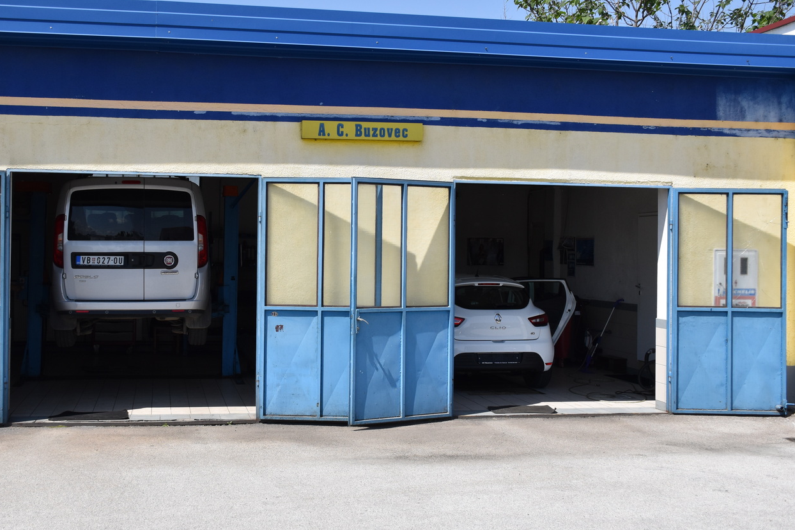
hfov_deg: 46.6
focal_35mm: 42
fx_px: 919
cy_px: 244
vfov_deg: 32.2
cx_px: 328
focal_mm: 23
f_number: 7.1
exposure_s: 1/1600
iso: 400
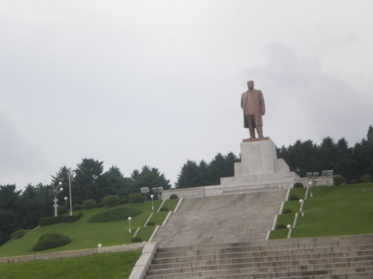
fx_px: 1164
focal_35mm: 108
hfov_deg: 18.2
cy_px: 140
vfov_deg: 13.7
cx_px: 186
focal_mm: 18.9
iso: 50
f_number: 5.9
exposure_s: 1/200
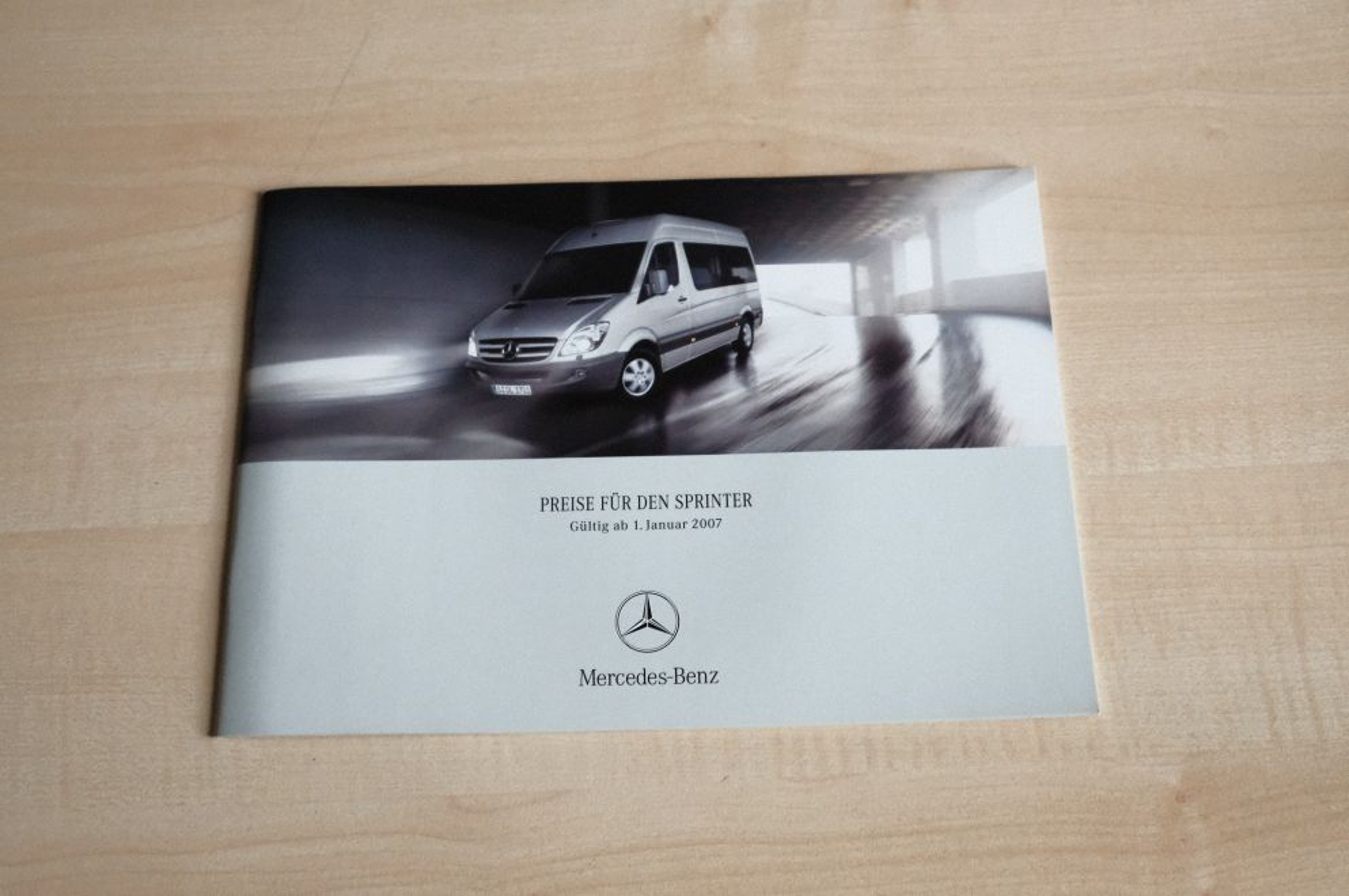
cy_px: 448
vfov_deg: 35.0
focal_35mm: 38
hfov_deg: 50.7
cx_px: 674
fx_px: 1423
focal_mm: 25.4
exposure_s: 1/480
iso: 6400
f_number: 5.6
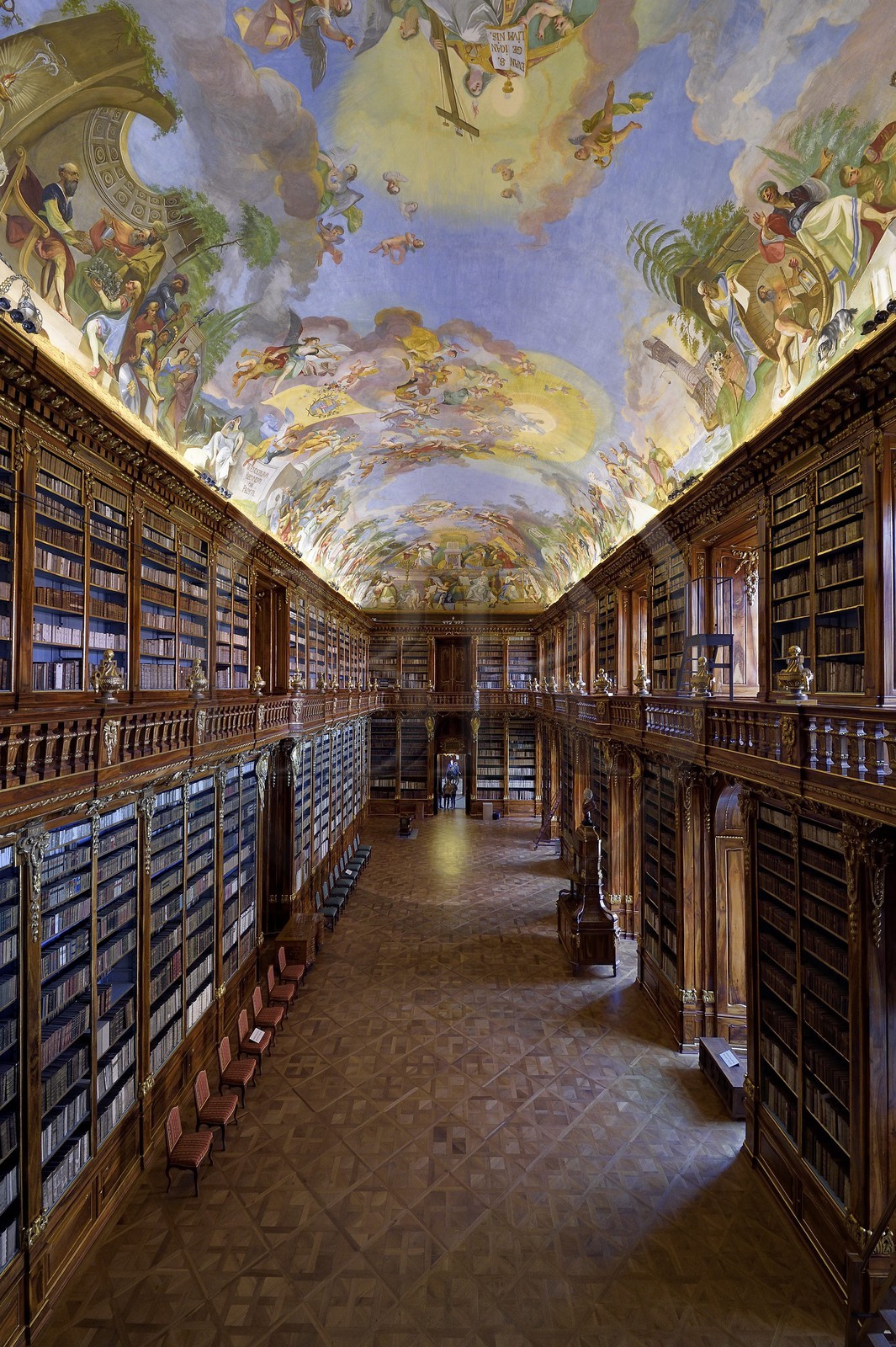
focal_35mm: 14
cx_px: 448
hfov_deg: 81.1
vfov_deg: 104.3
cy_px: 674
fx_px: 523
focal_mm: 14
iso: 800
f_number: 5.6
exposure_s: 1/15
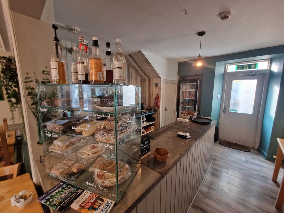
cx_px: 142
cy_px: 106
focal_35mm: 13
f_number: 2.2
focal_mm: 2.2
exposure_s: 1/33
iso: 320
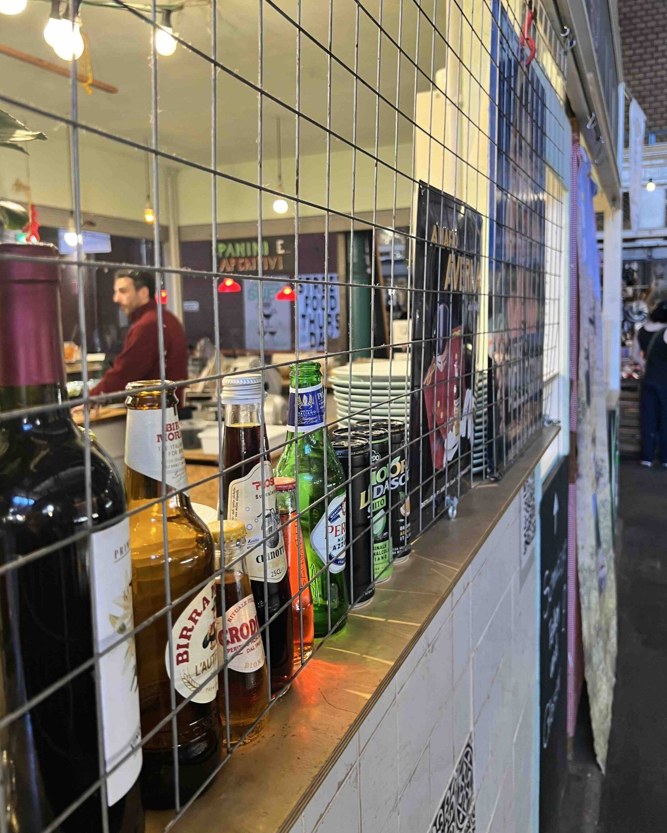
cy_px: 374
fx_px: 691
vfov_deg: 62.1
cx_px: 334
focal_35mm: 28
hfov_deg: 51.5
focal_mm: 5.7
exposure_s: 1/50
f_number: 1.5
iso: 100
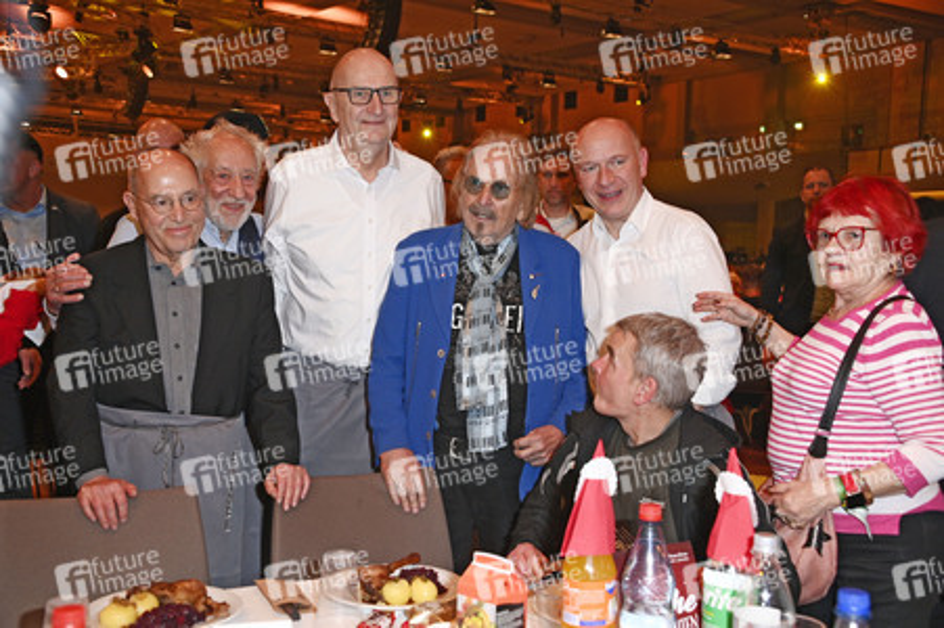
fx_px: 1100
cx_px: 472
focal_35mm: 42
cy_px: 314
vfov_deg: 31.8
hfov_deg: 46.4
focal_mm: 42
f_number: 5.6
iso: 1000
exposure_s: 1/60
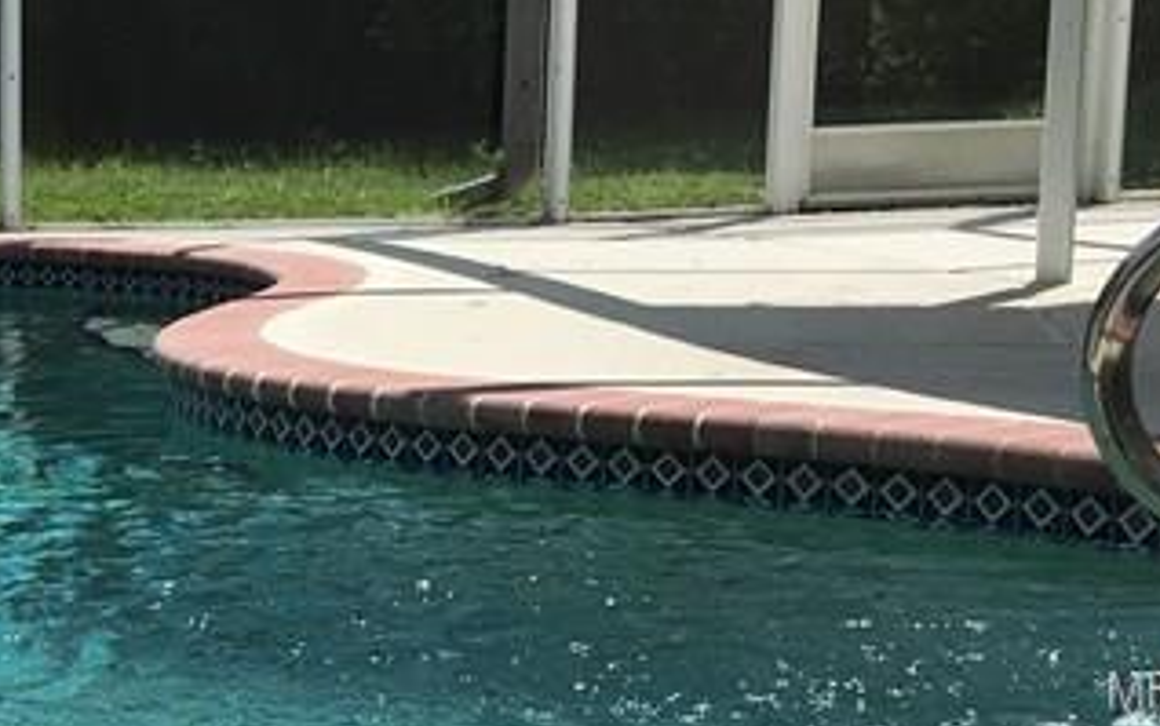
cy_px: 693
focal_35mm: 99
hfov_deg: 18.7
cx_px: -540
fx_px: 3131
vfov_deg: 13.1
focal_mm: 4.15
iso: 25
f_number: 2.2
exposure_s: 1/2331
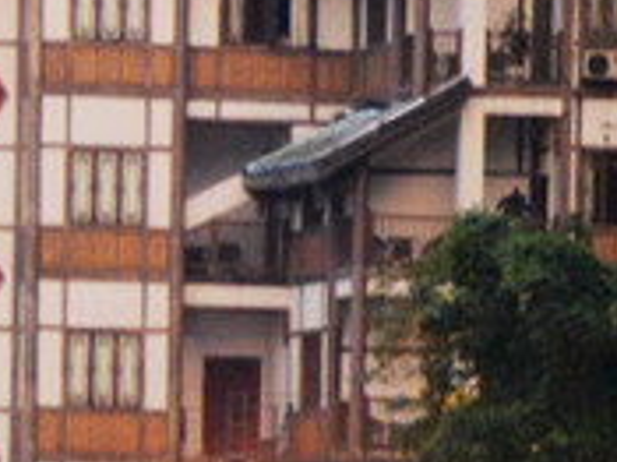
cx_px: -1322
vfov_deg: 1.2
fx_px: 22021
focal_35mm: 1236
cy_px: 252
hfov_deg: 1.6
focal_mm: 125
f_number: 4.8
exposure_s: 1/100
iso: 400
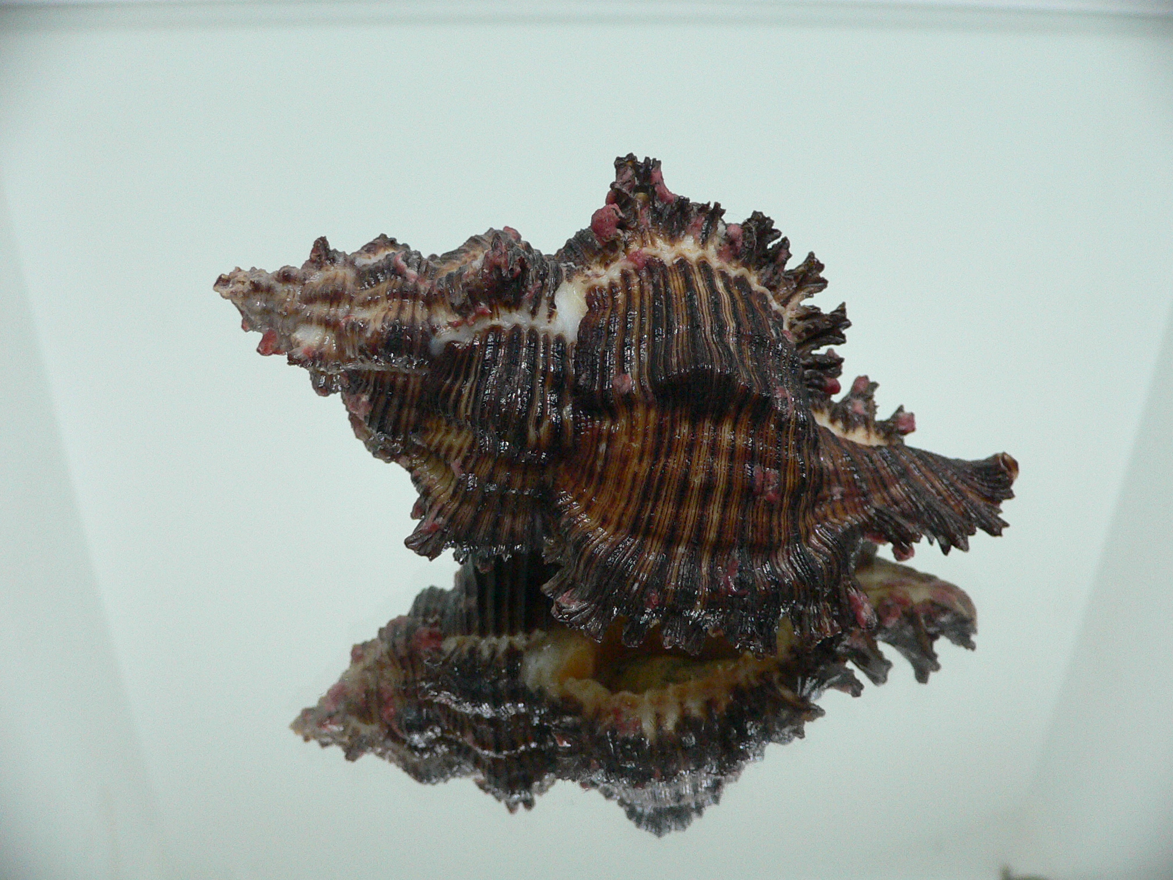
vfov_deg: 40.7
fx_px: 1186
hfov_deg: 52.6
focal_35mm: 35
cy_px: 440
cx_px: 586
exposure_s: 1/60
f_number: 2.8
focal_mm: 4.6
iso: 200
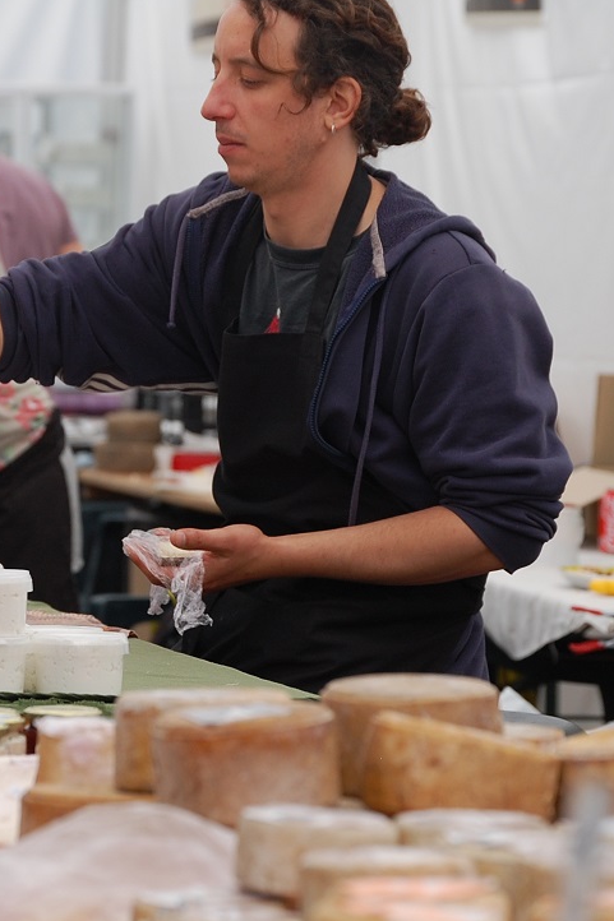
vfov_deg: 8.4
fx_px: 6290
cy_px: 464
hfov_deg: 5.6
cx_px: 133
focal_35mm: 246
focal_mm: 105
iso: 320
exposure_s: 1/500
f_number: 5.6
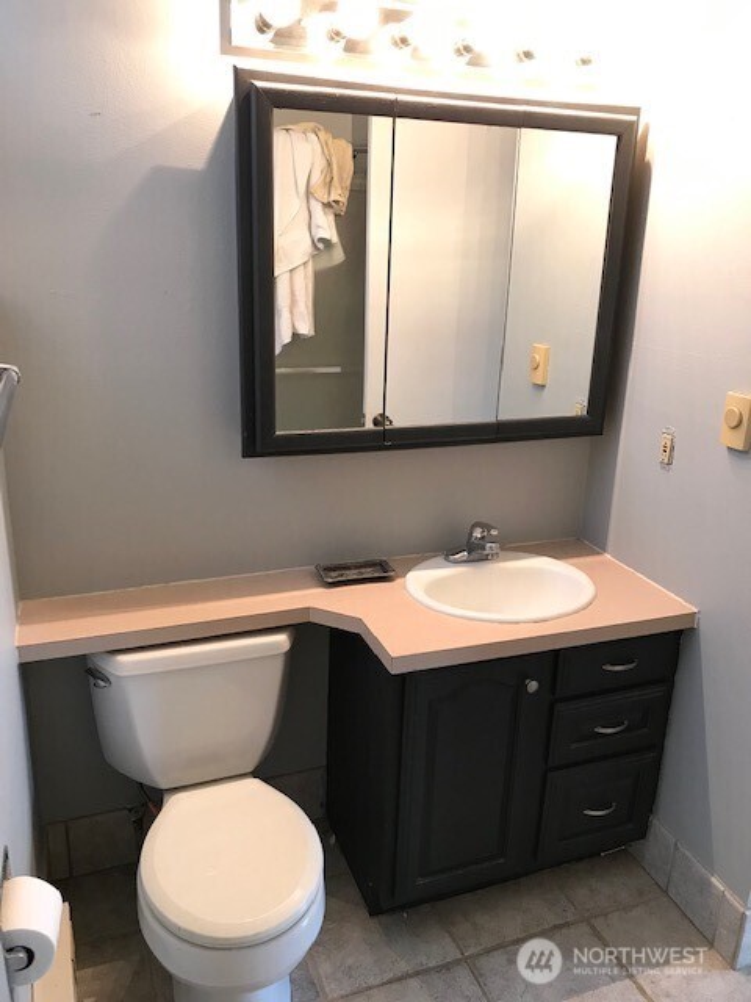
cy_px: 501
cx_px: 376
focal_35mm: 28
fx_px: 810
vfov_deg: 63.4
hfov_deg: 49.7
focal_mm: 3.99
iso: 40
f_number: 1.8
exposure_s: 1/17
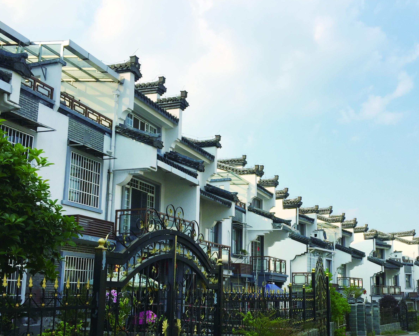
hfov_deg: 46.4
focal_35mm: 39
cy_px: 210
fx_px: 484
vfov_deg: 38.0
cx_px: 265
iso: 32
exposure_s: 1/1364
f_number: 2.2
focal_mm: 4.15
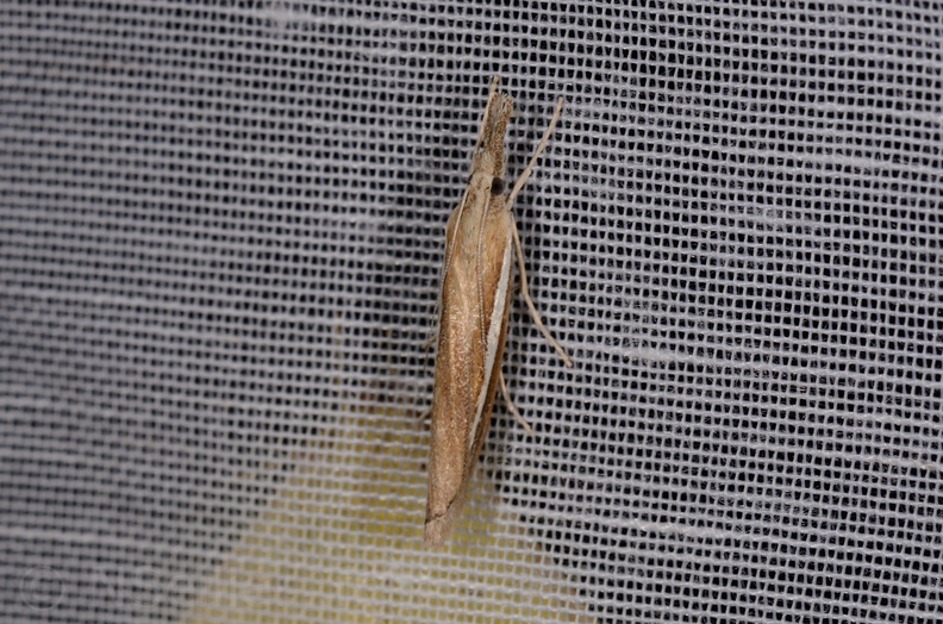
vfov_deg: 10.7
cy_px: 312
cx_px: 472
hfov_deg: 16.1
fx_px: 3332
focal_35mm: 128
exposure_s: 1/60
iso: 100
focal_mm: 85
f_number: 25
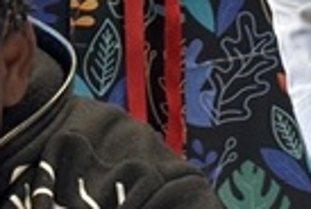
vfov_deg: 3.7
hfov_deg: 5.5
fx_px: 3221
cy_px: -245
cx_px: 295
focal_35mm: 372
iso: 100
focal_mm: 6.76
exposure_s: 1/60
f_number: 1.78
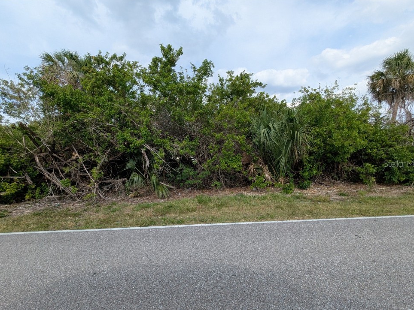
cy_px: 163
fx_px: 203
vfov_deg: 74.7
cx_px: 204
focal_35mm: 17
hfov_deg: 91.0
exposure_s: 1/1081
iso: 49
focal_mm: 2.35
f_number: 2.2
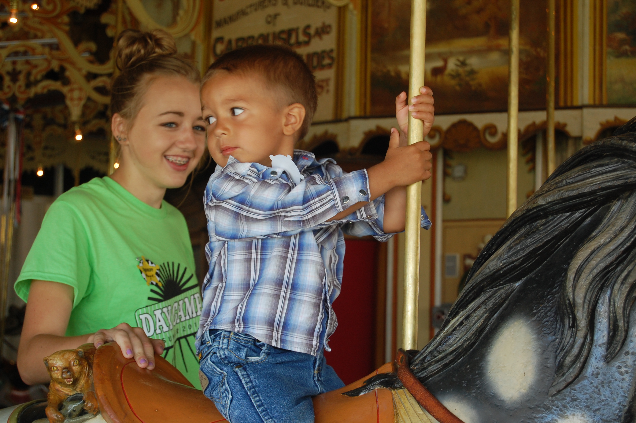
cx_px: 318
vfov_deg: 16.5
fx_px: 1456
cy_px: 212
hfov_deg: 24.6
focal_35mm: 82
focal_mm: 55
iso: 400
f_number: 5.6
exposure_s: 1/80
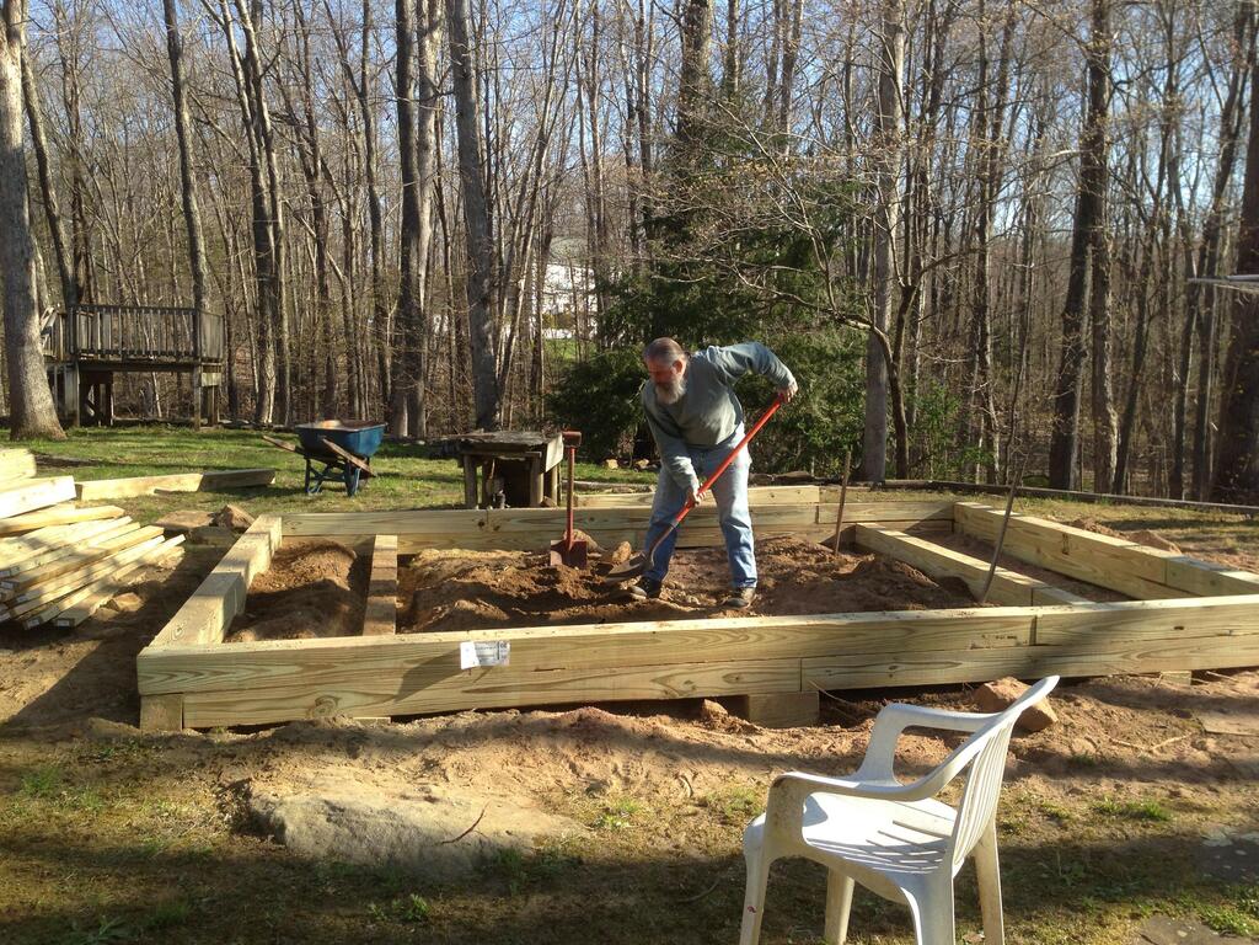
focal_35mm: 33
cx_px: 630
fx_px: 1200
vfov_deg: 42.9
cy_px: 472
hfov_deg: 55.4
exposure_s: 1/463
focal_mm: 4.13
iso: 50
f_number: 2.4
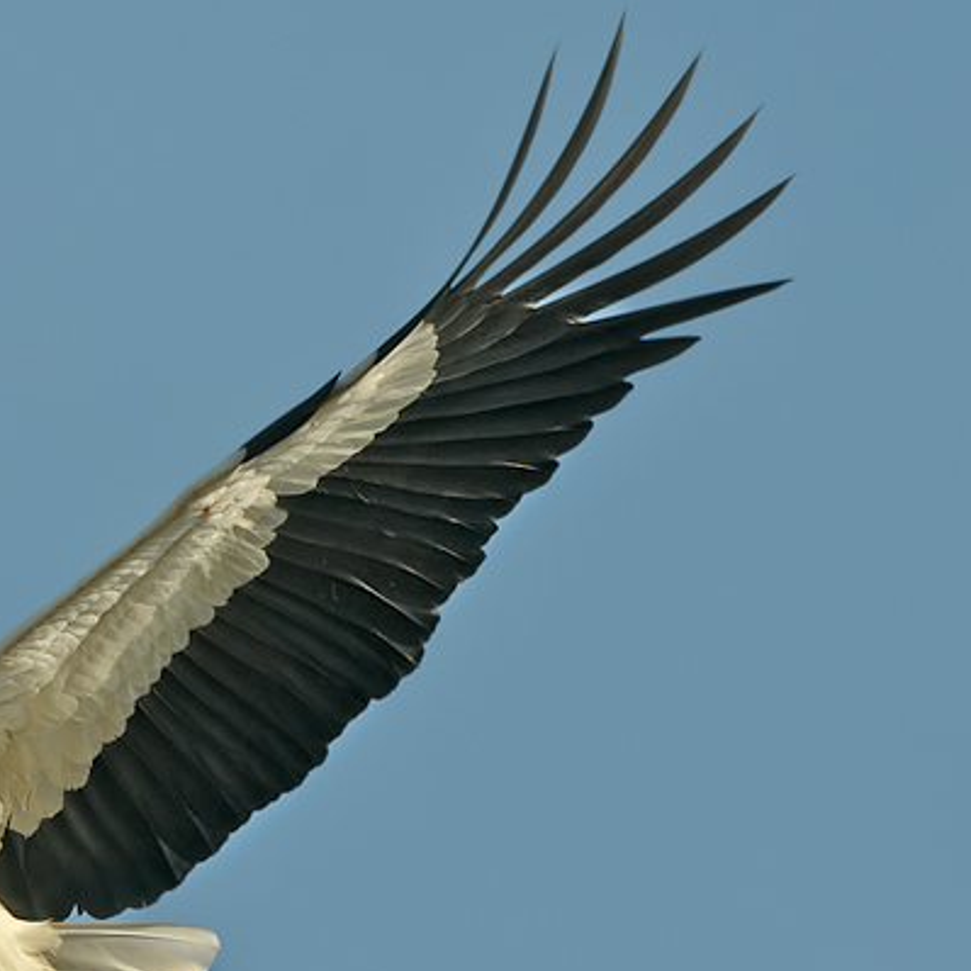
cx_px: -139
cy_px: 785
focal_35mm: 1373
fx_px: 43573
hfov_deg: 1.3
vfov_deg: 1.3
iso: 250
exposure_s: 1/1600
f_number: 7.1
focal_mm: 420
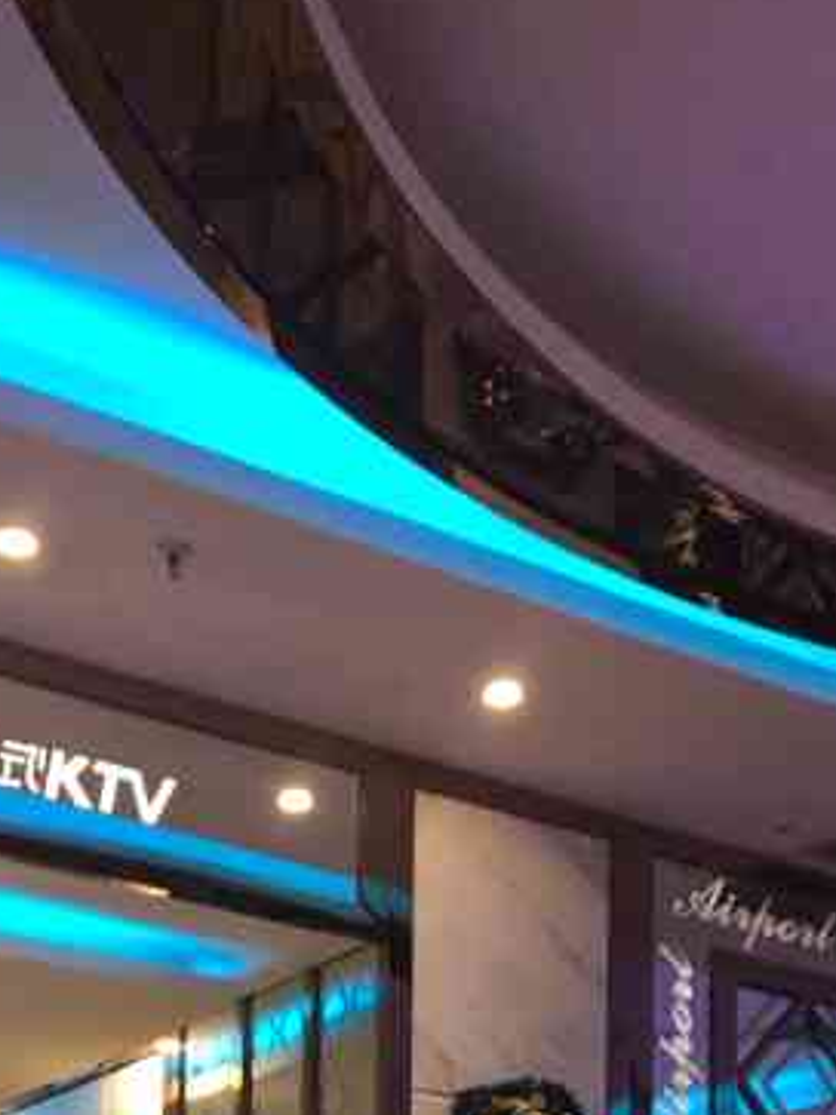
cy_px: 1411
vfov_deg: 24.0
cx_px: 338
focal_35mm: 72
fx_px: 2320
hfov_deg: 20.4
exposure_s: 1/17
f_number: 1.8
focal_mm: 4
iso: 40
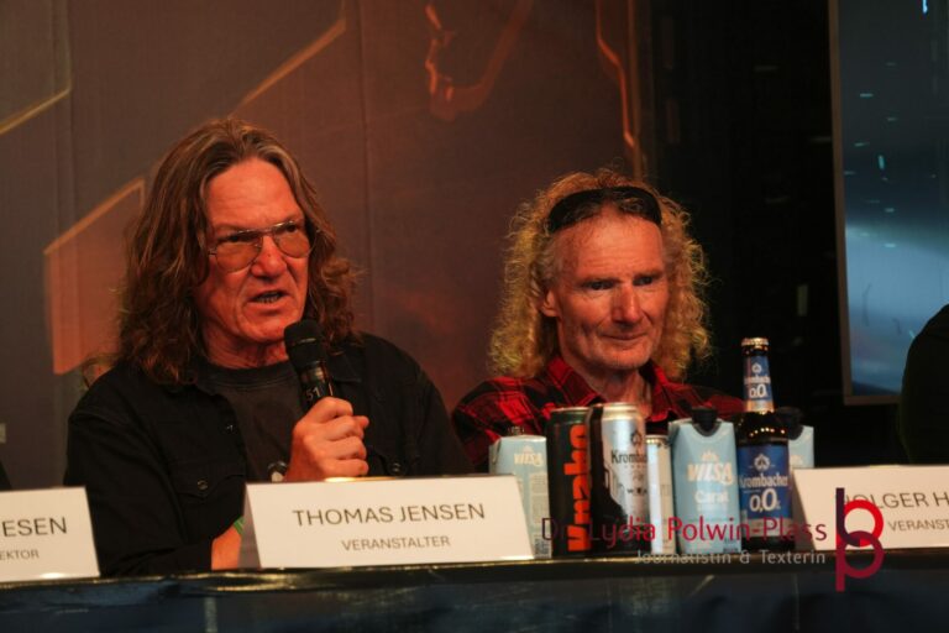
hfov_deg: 12.2
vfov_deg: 8.2
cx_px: 474
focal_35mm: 168
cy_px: 316
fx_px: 4428
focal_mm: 112
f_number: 5.6
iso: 1000
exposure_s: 1/200
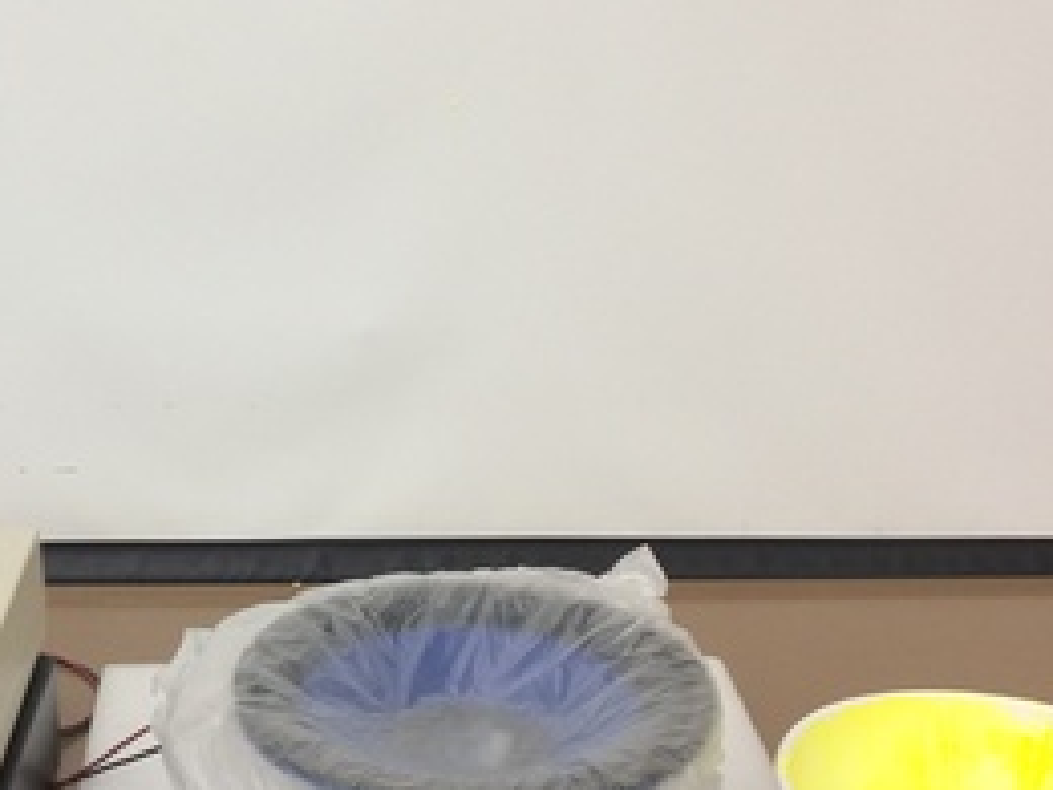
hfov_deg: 32.2
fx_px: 1795
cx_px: 284
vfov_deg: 24.8
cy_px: 427
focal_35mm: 59
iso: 80
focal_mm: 3.3
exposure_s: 1/24
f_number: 2.4
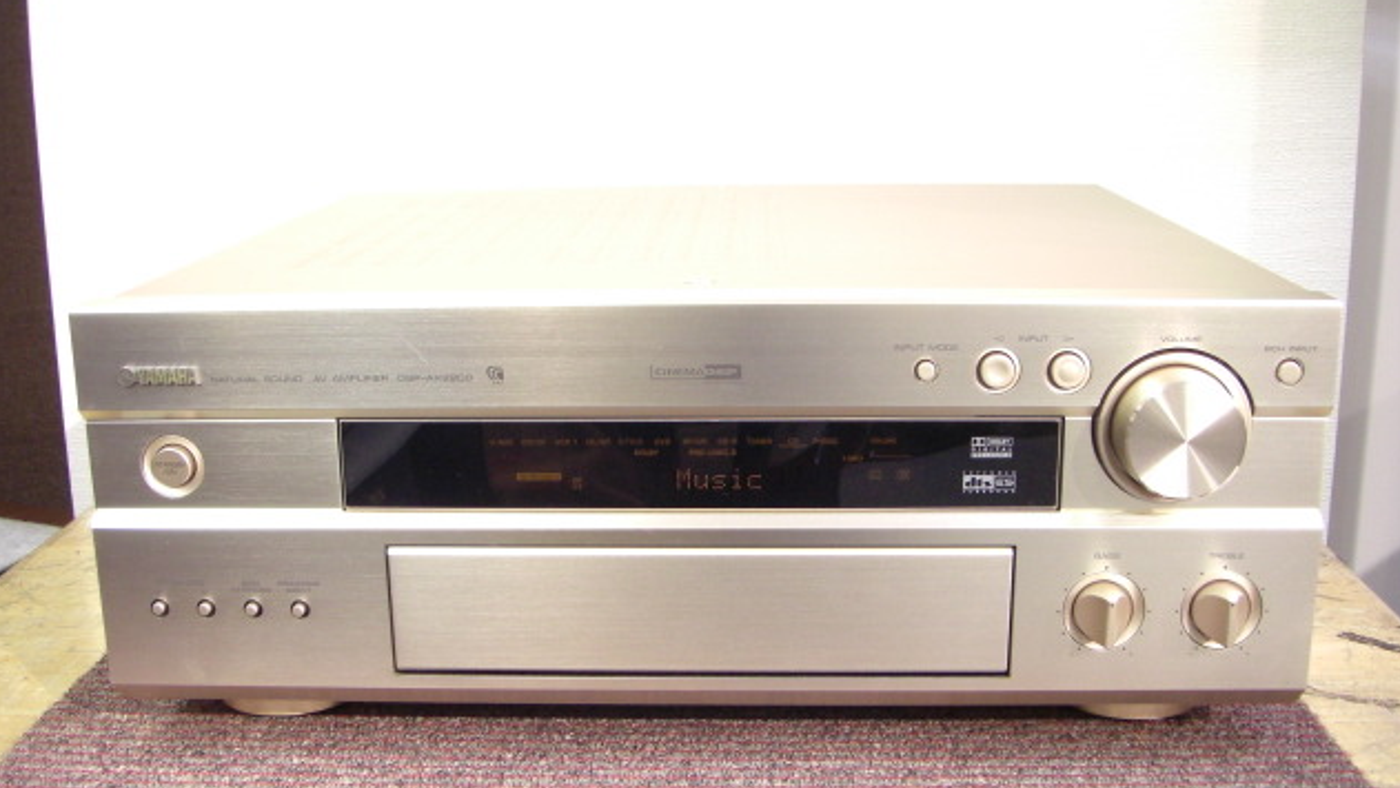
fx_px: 1559
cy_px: 448
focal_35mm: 42
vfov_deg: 28.3
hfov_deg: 48.4
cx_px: 701
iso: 200
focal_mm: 6.3
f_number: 3.4
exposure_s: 1/13
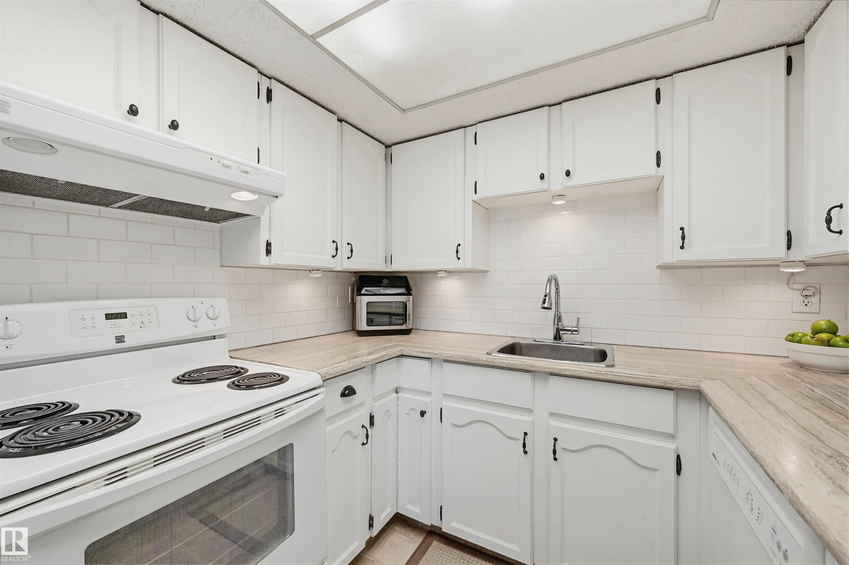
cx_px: 424
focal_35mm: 14
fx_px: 330
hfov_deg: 104.3
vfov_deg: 81.1
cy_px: 282
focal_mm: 14
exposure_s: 1/100
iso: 400
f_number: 8
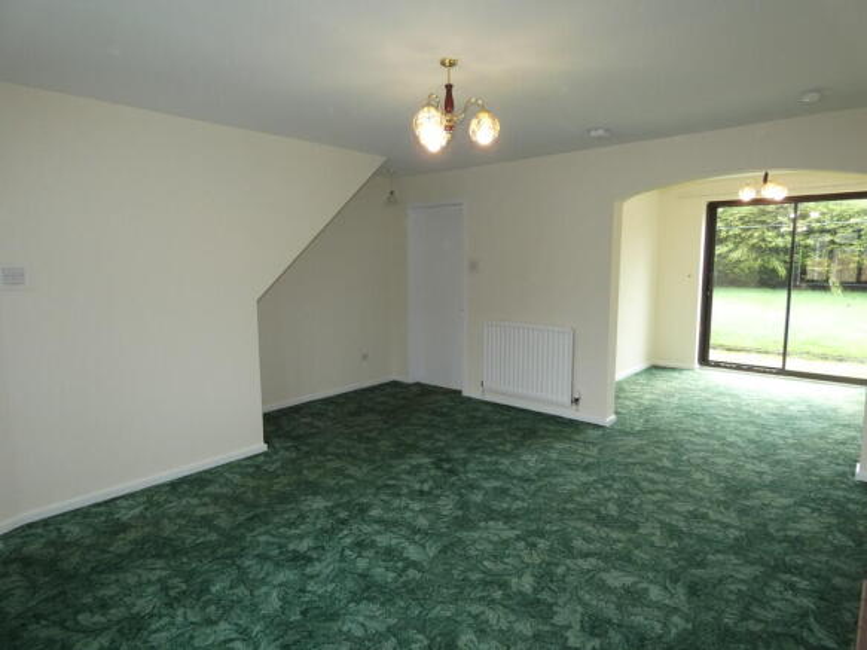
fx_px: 501
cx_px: 434
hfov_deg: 81.8
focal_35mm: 20
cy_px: 325
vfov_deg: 66.0
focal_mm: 3.6
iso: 200
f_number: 2.8
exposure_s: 1/60
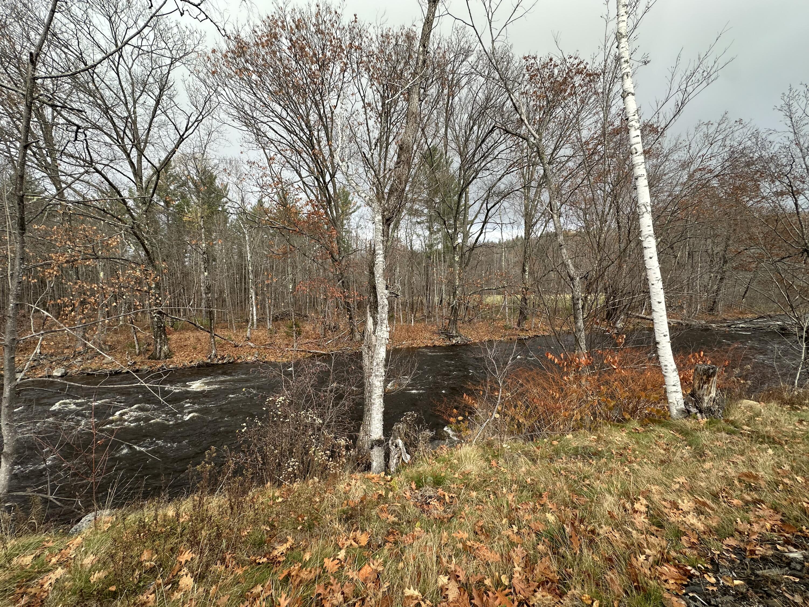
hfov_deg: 102.1
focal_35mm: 14
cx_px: 404
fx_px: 327
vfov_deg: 85.7
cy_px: 304
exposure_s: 1/361
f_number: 2.2
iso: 40
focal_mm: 2.22
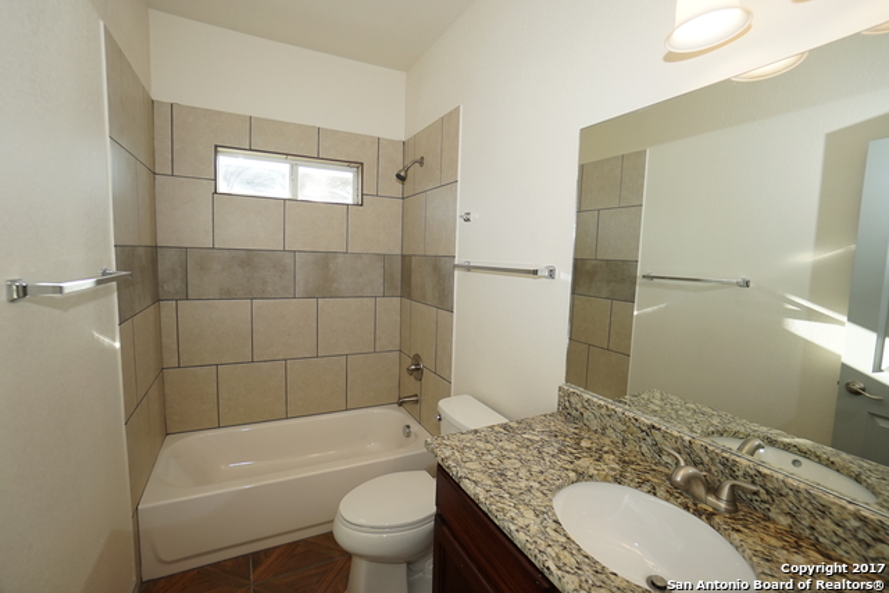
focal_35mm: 15
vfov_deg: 77.4
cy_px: 296
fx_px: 370
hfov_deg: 100.4
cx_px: 444
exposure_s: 1/160
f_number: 4
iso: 200
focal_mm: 10
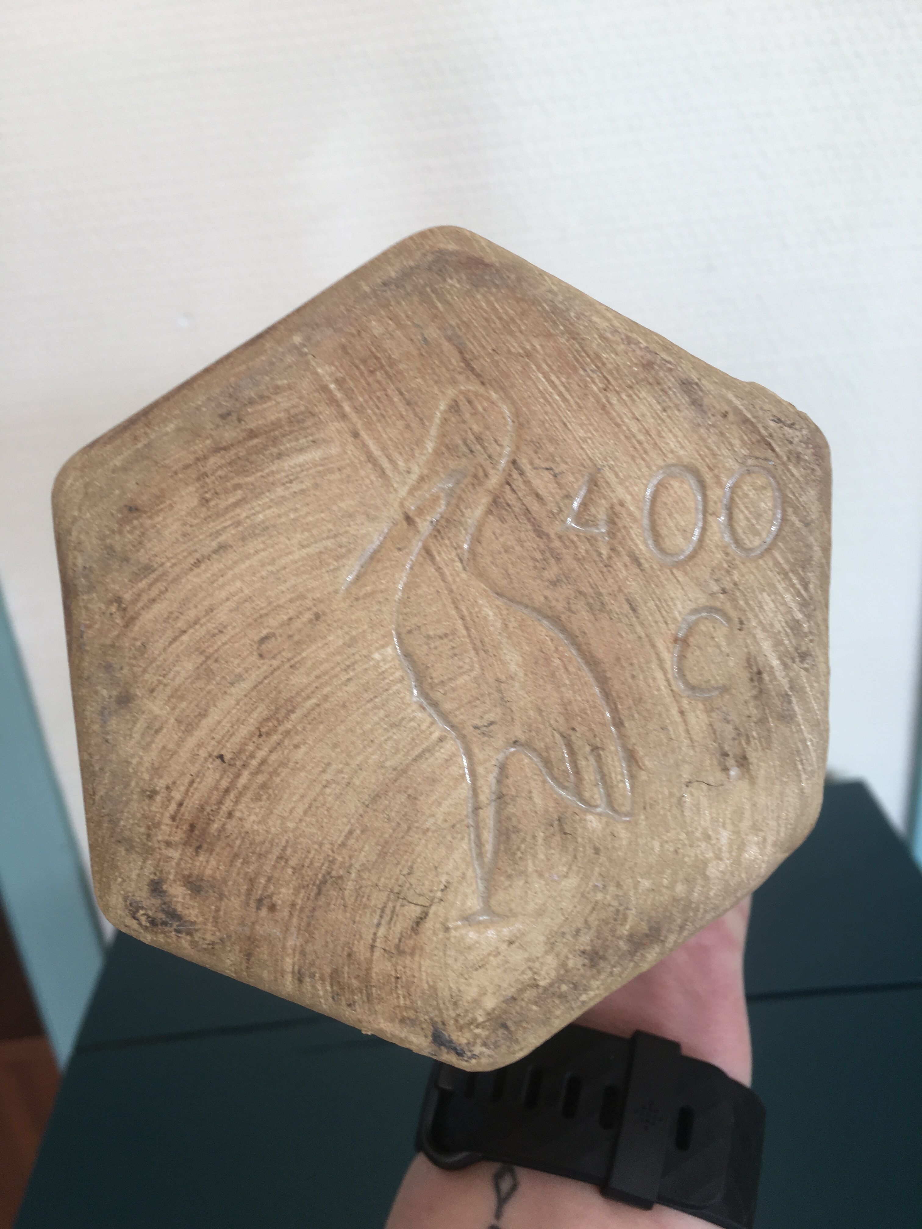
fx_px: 1030
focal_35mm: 29
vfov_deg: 61.7
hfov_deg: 48.2
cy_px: 614
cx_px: 461
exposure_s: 1/100
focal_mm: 4.15
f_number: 2.2
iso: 25
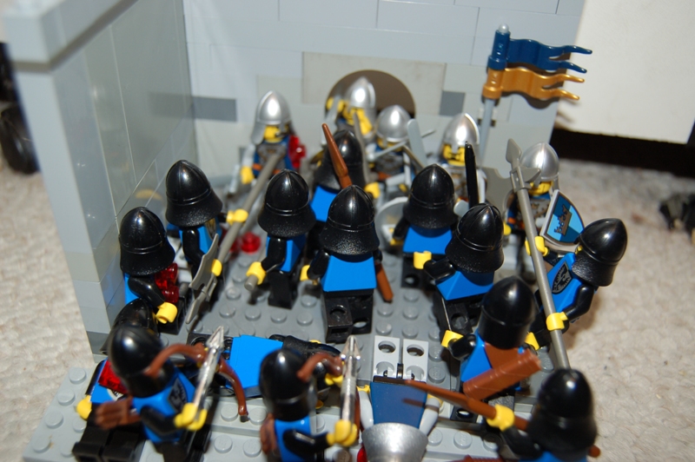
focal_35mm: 34
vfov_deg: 38.3
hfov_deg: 55.1
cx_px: 348
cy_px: 231
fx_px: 665
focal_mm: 23
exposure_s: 1/60
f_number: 3.8
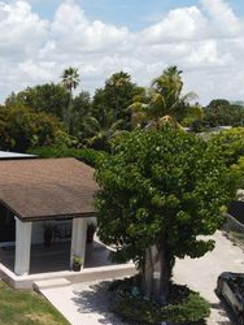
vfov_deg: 38.8
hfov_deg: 26.5
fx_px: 450
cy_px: 235
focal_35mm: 48
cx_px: -58
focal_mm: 4.5
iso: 100
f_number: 2.8
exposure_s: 1/640
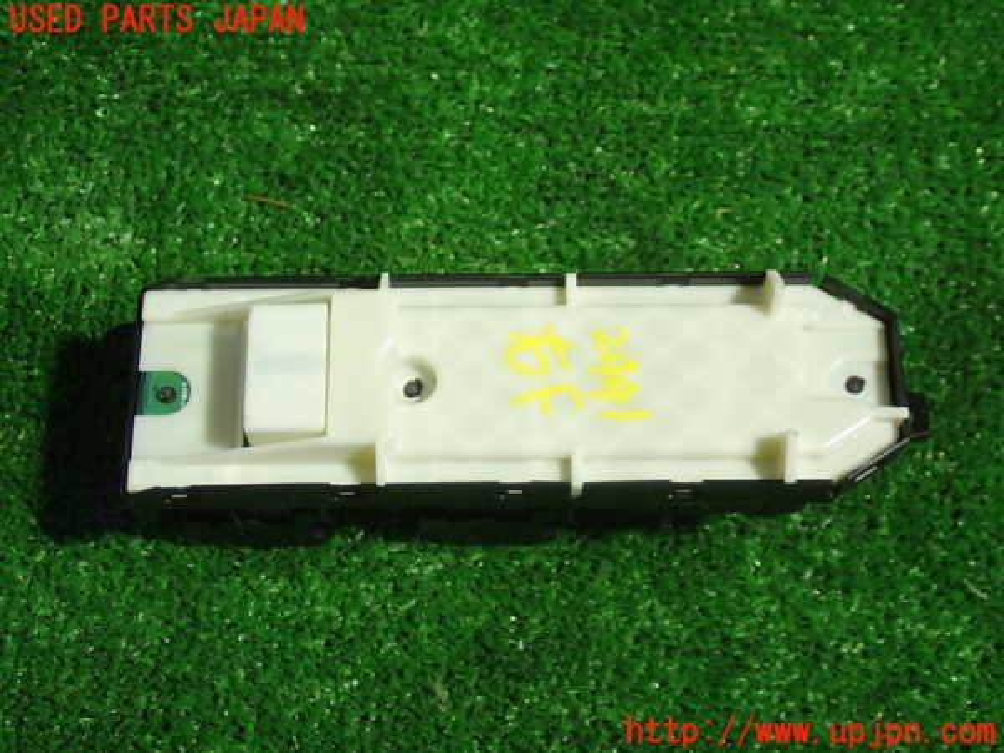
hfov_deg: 35.5
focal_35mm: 54
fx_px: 1566
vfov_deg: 27.0
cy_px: 376
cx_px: 502
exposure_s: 1/50
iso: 640
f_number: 3.3
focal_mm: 9.65
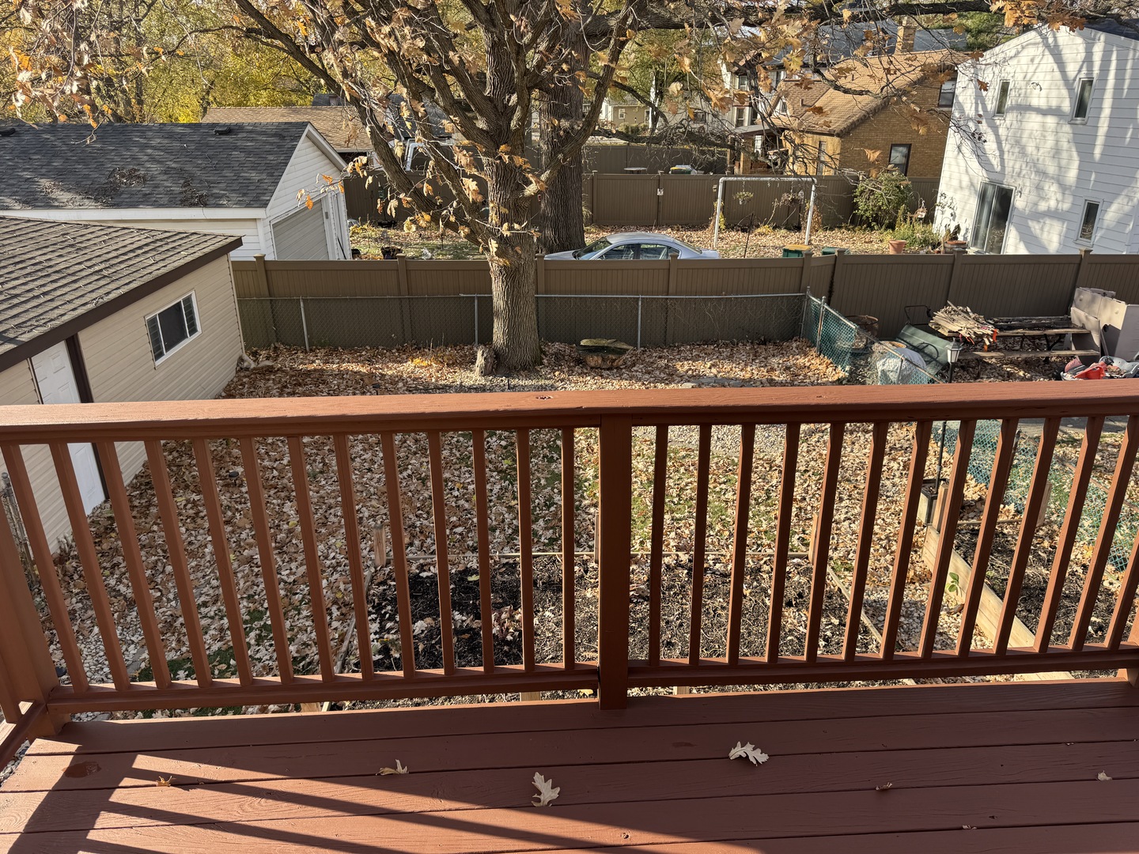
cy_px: 427
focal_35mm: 24
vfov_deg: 56.8
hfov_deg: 71.6
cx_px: 570
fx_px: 790
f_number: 1.78
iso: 80
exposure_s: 1/888
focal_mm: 6.76
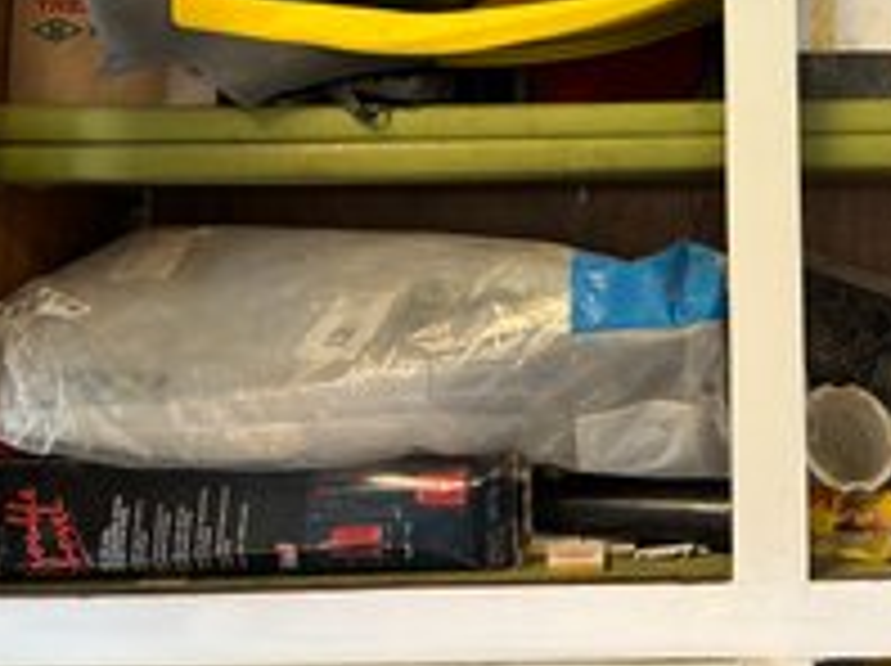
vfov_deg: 31.1
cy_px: 115
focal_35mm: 45
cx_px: 718
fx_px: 1157
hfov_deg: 40.3
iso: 320
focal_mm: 5.96
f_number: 1.6
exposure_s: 1/60
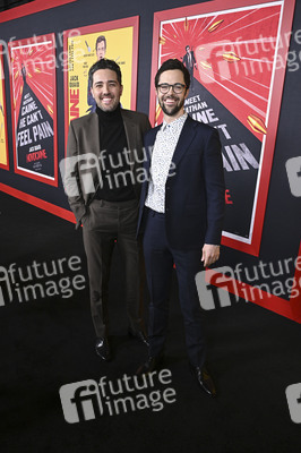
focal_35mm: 30
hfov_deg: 43.5
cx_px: 150
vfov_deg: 62.0
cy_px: 226
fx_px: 377
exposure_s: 1/250
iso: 2000
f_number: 5.6
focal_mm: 30
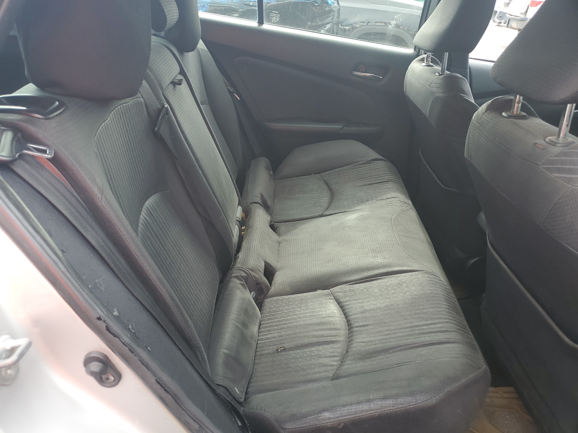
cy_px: 216
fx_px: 434
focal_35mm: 26
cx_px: 289
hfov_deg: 67.3
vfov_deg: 53.1
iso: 50
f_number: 1.5
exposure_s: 1/182
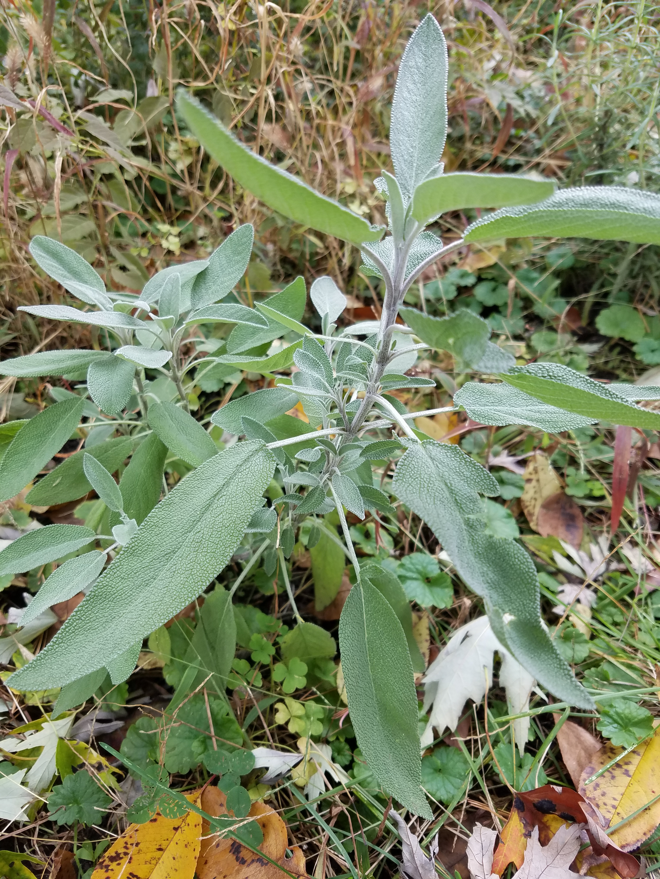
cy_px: 440
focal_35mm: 26
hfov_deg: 53.1
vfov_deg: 67.3
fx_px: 661
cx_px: 330
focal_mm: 4.2
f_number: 1.7
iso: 50
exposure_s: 1/119
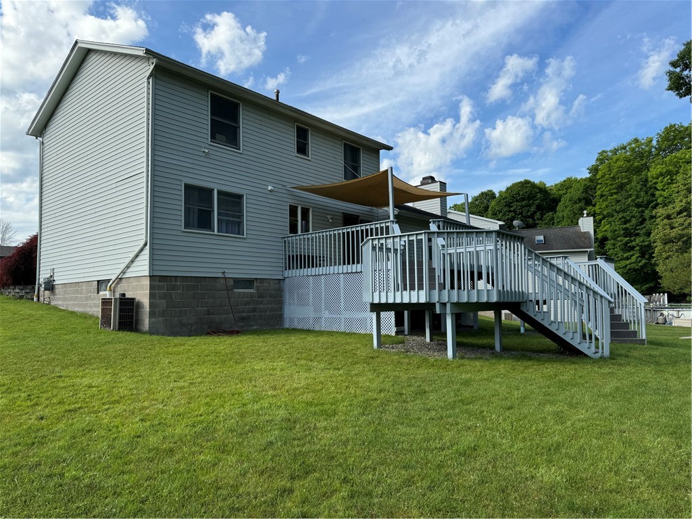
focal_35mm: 24
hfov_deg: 71.6
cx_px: 346
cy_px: 260
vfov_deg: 56.8
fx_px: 480
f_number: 1.78
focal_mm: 6.76
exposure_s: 1/2833
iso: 80
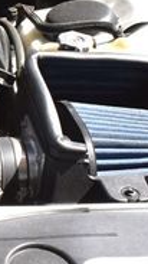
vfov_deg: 19.4
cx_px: -180
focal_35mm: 110
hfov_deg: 9.9
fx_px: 767
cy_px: 91
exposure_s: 1/160
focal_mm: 20
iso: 400
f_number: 9
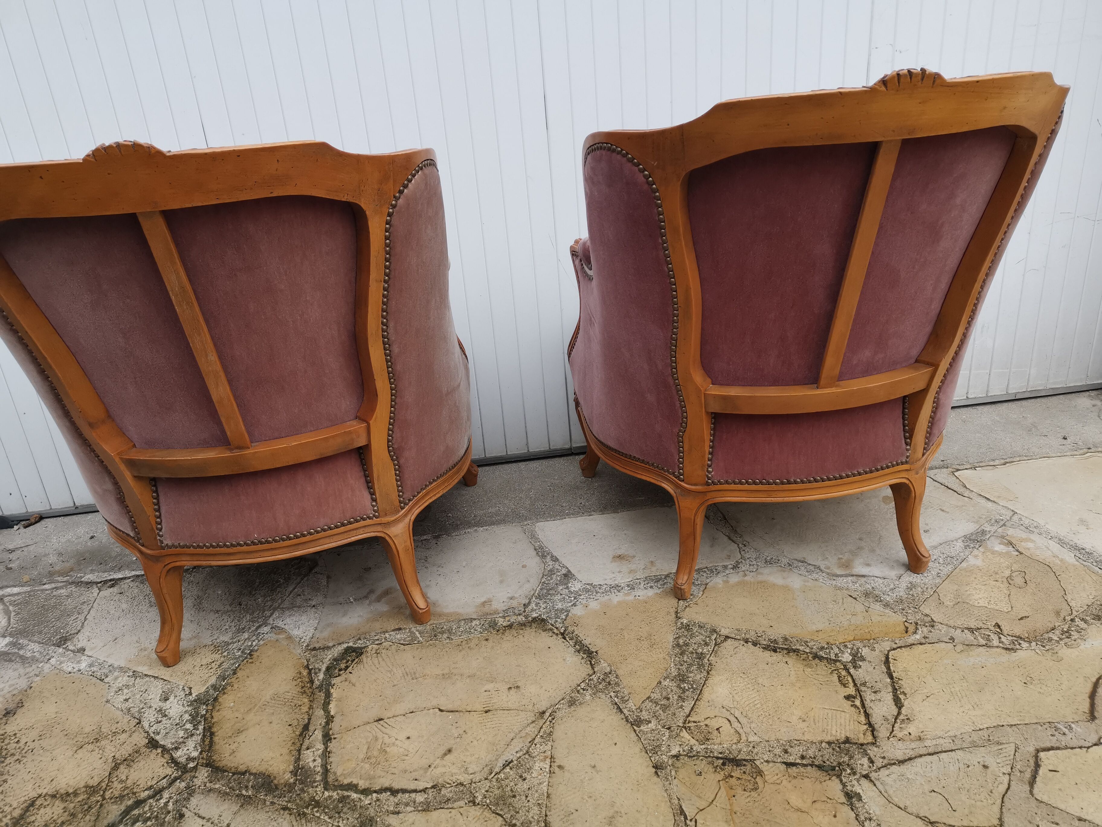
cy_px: 414
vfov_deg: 51.4
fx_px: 860
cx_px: 551
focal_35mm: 27
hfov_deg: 65.3
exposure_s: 1/100
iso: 160
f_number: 1.8
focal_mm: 5.58
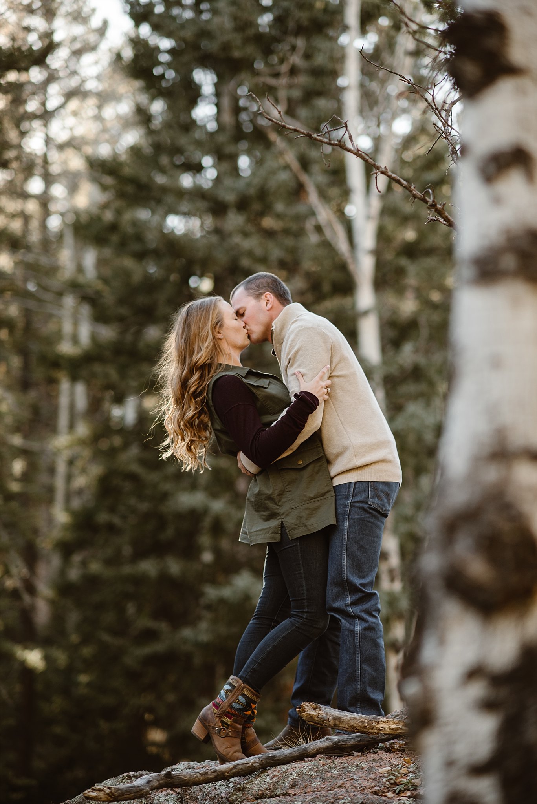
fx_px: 1900
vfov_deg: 23.9
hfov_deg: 16.1
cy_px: 402
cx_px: 268
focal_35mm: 85
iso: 200
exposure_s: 1/640
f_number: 2
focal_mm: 85
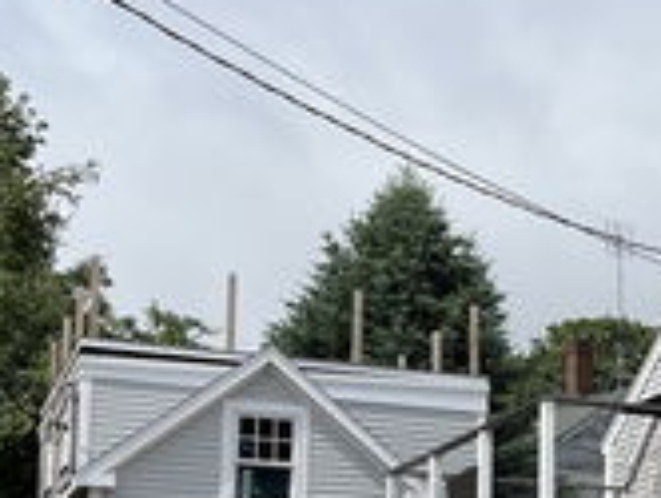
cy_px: 518
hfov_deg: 22.8
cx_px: 753
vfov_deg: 17.9
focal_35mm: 80
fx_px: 1530
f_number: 1.6
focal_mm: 5.1
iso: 50
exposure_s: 1/6897
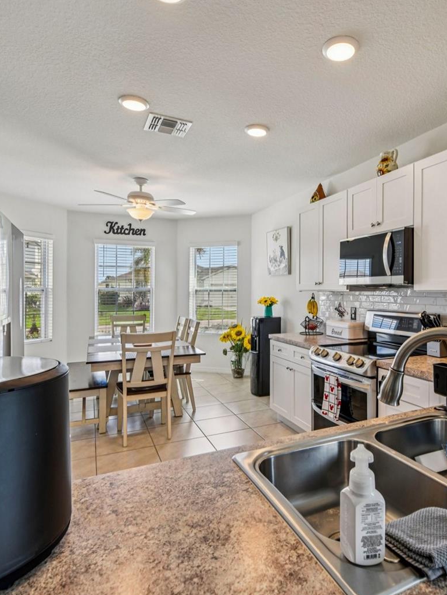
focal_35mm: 21
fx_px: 361
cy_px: 297
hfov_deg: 62.4
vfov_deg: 79.0
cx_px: 285
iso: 400
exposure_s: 1/40
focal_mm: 14
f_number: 8
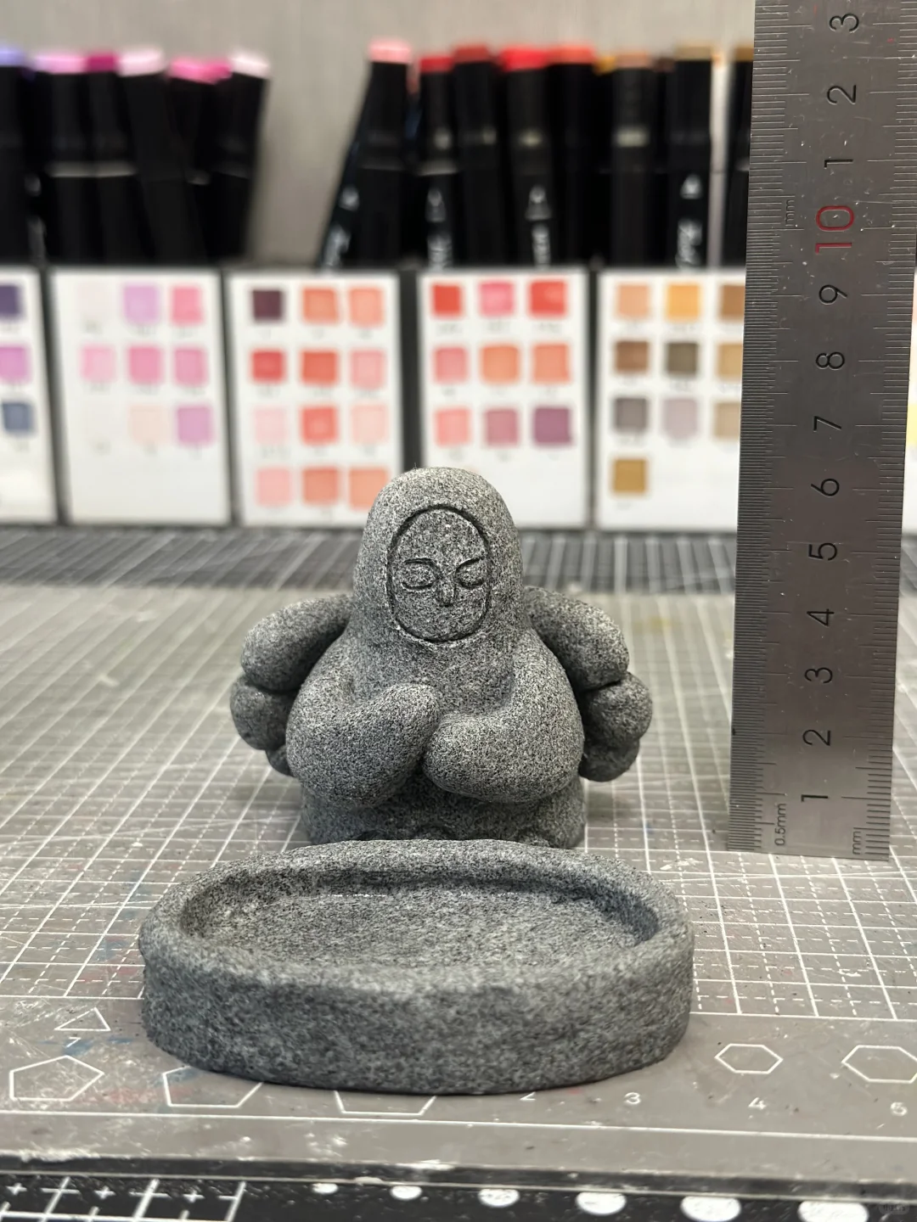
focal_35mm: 48
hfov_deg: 30.3
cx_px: 458
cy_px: 611
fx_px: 1695
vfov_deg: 39.7
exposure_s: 1/60
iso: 250
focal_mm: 6.86
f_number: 1.78
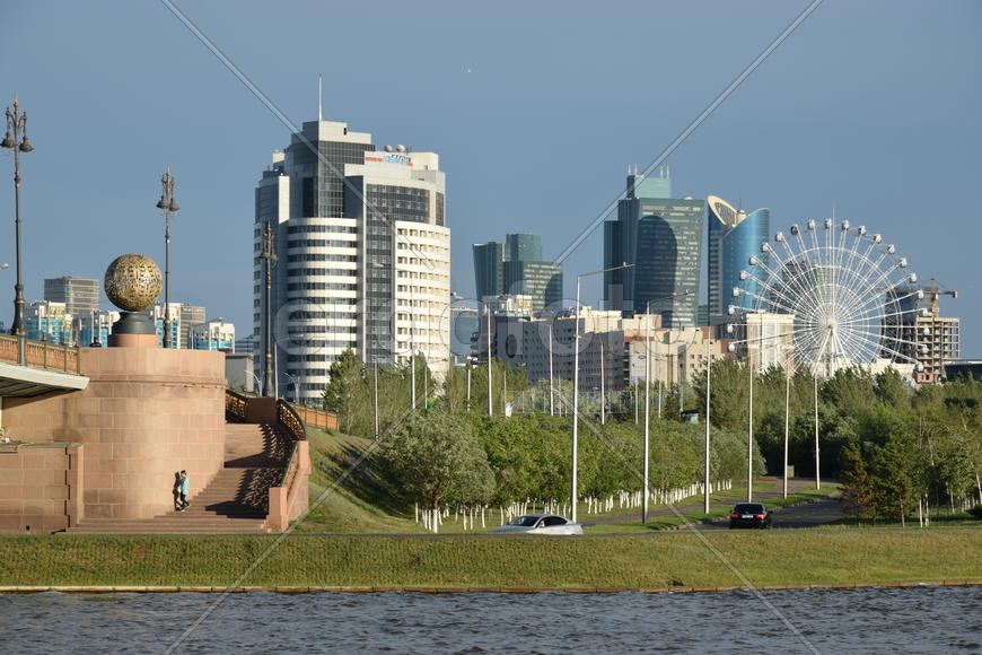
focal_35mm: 158
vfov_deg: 8.7
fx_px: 4296
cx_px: 491
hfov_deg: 13.0
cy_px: 328
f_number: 10
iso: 100
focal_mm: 105
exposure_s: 1/160
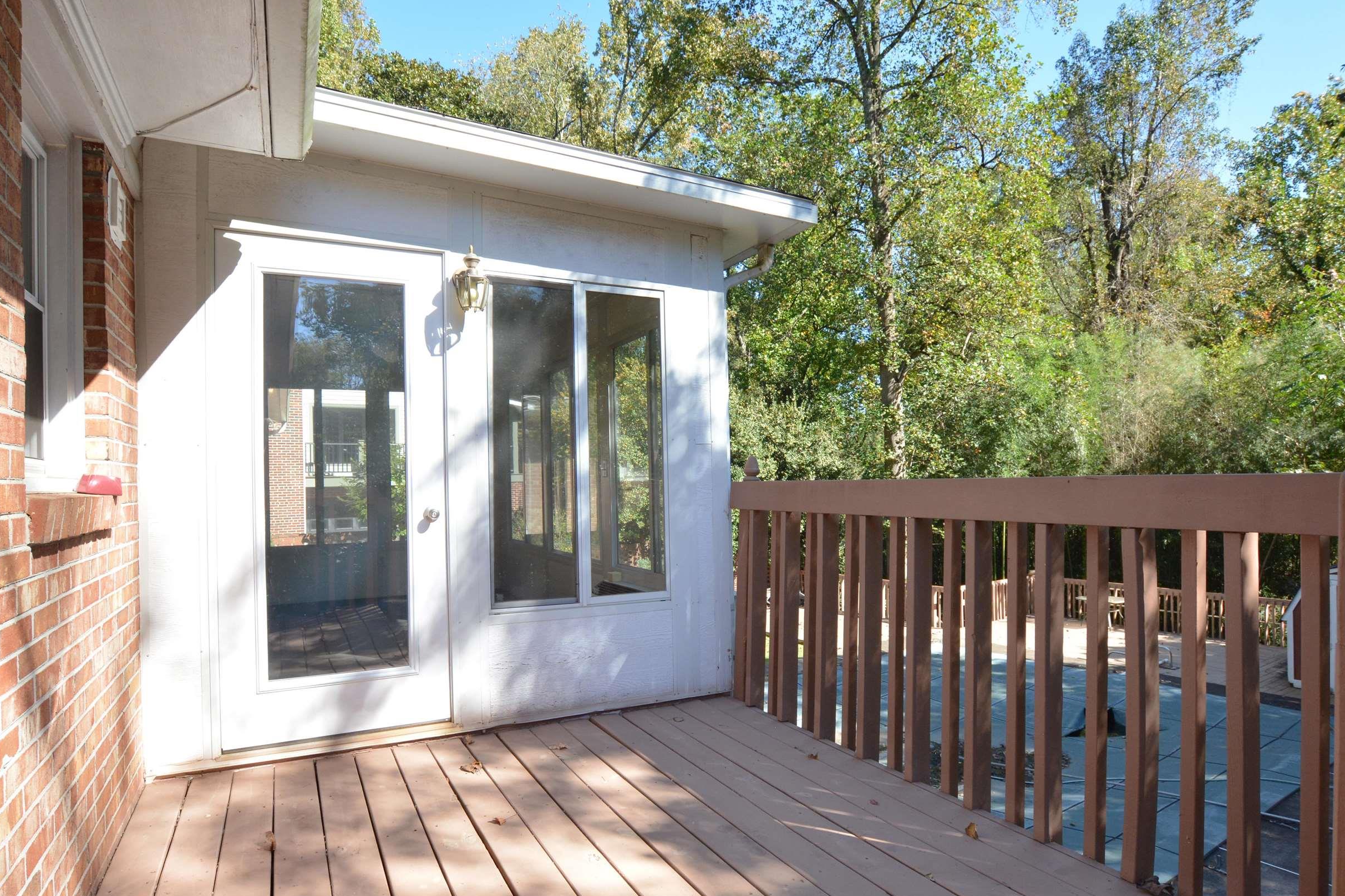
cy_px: 470
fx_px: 710
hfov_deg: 86.9
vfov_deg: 64.5
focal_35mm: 19
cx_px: 662
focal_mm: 10
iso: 400
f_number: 6.3
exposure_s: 1/250
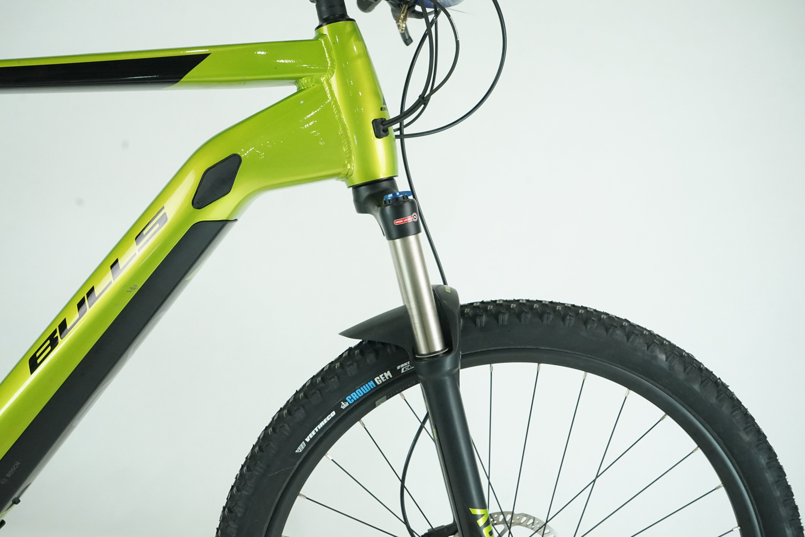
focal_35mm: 31
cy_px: 268
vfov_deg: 42.3
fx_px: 693
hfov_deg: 60.3
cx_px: 402
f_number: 8
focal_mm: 31
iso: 3200
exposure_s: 1/200
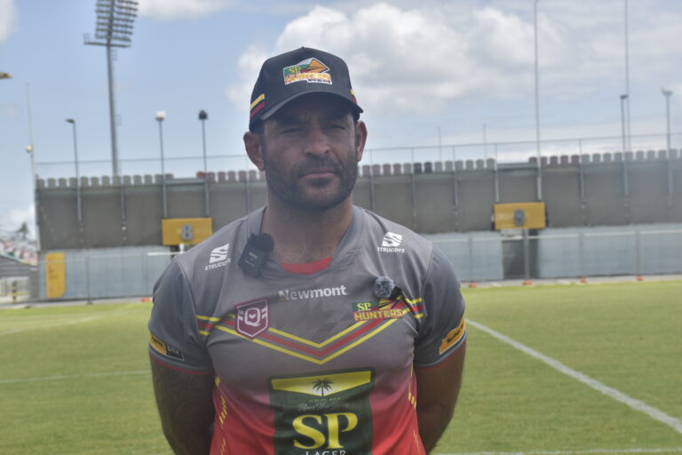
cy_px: 228
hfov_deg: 22.6
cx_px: 341
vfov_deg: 15.2
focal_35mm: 90
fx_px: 1705
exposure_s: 1/400
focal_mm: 60
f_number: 10
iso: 200
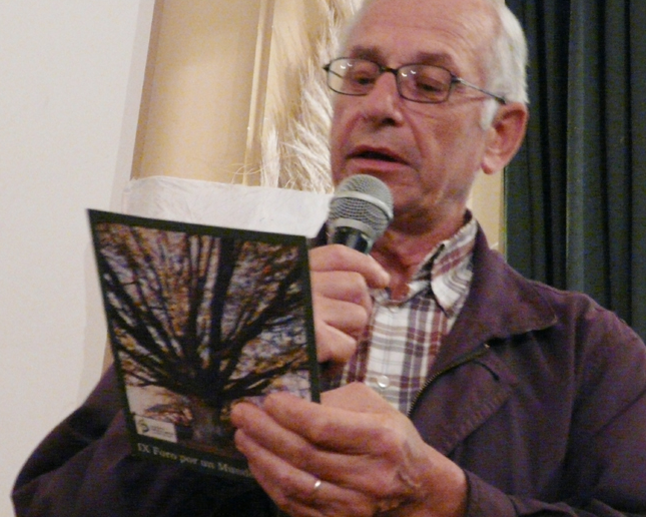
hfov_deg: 26.4
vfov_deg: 21.3
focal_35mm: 72
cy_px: 260
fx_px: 1377
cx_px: 315
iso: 800
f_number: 3.2
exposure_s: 1/10
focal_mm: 8.8
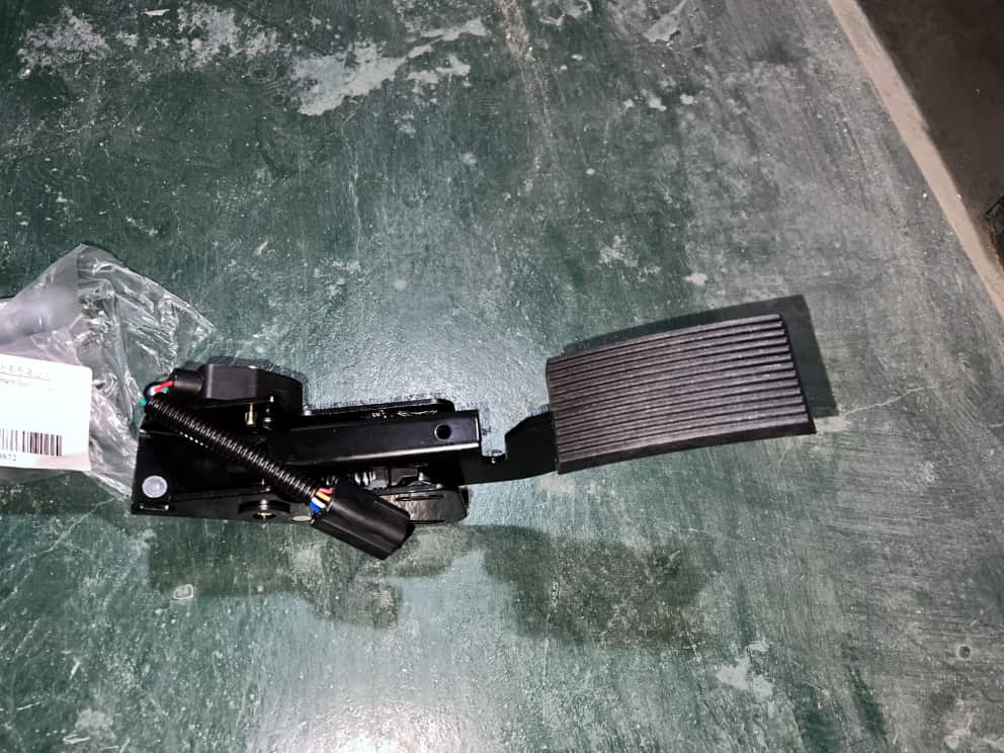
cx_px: 502
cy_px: 376
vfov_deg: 53.1
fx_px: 754
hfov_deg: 67.3
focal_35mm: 26
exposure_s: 1/12
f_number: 1.5
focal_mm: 5.7
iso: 125
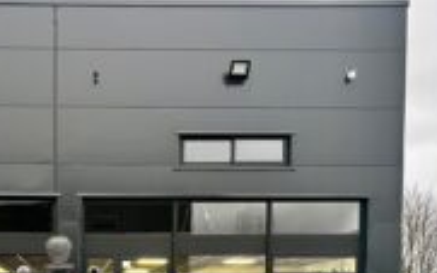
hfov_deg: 34.4
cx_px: 76
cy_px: 337
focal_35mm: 57
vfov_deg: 21.0
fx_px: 679
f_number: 1.5
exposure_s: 1/60
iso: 250
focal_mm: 5.7
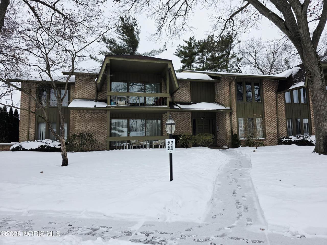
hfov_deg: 73.9
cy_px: 122
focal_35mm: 23
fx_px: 217
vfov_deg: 58.9
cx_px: 164
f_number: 1.7
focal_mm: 6.3
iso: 25
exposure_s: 1/370
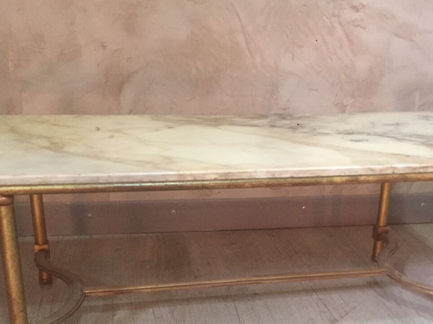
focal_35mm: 49
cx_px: 248
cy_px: 258
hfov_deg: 38.8
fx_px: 613
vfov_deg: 29.0
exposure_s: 1/20
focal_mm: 4.15
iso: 250
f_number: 2.2
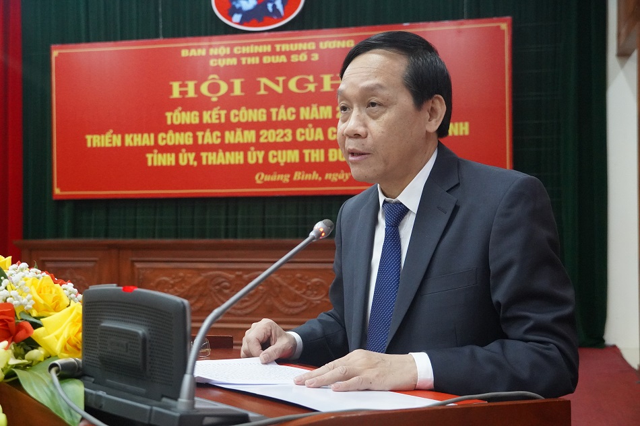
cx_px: 320
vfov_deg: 28.9
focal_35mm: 46
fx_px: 826
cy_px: 213
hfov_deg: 42.3
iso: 5000
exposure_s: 1/160
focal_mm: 31
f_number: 4.5
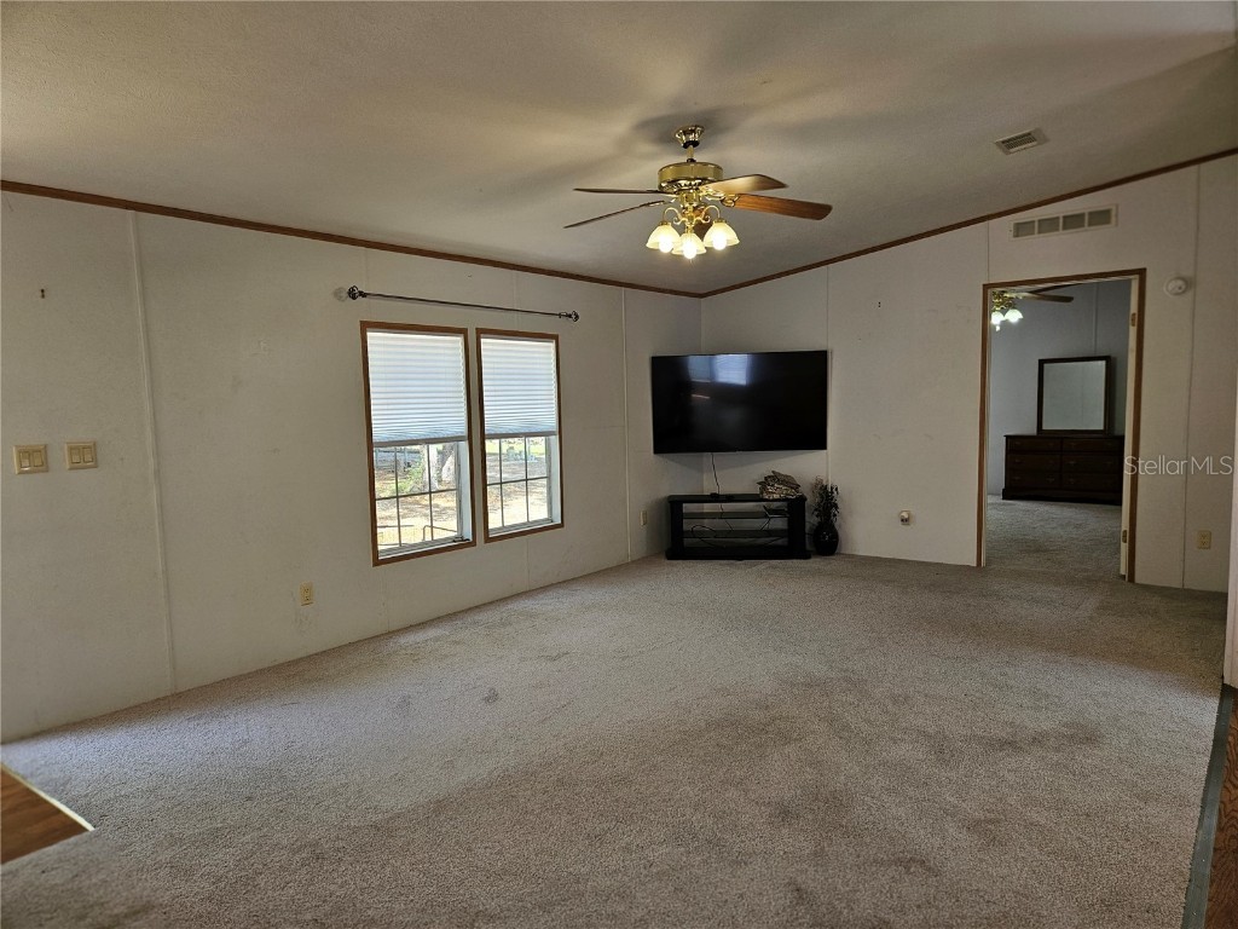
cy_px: 464
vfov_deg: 58.9
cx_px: 619
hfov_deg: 73.9
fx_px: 823
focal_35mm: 23
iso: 64
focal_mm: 5.4
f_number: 1.8
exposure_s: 1/120
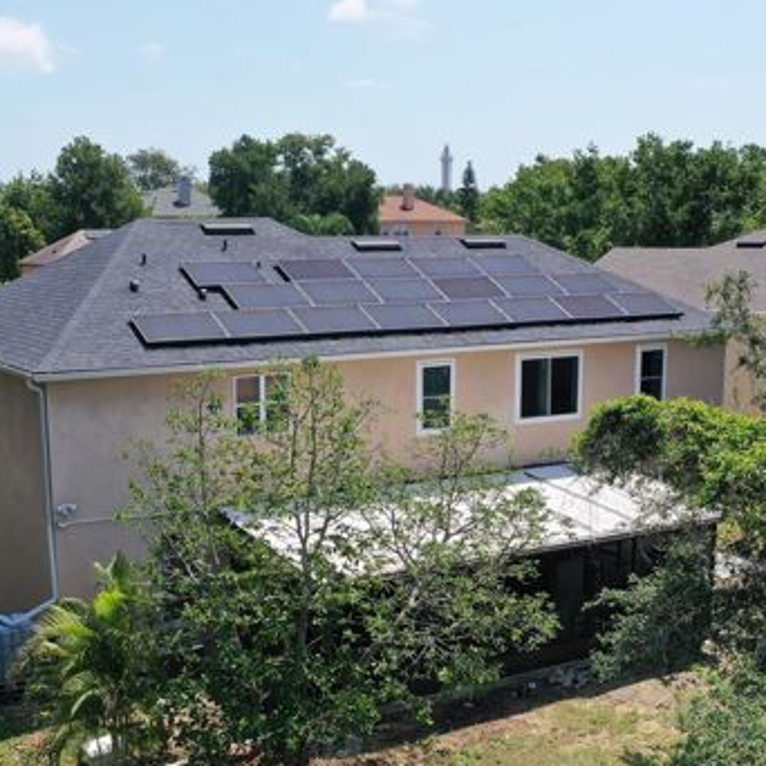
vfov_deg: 34.4
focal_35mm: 49
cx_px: 346
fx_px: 1227
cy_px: 492
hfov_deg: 34.7
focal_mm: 10.26
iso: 100
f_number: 5
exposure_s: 1/640
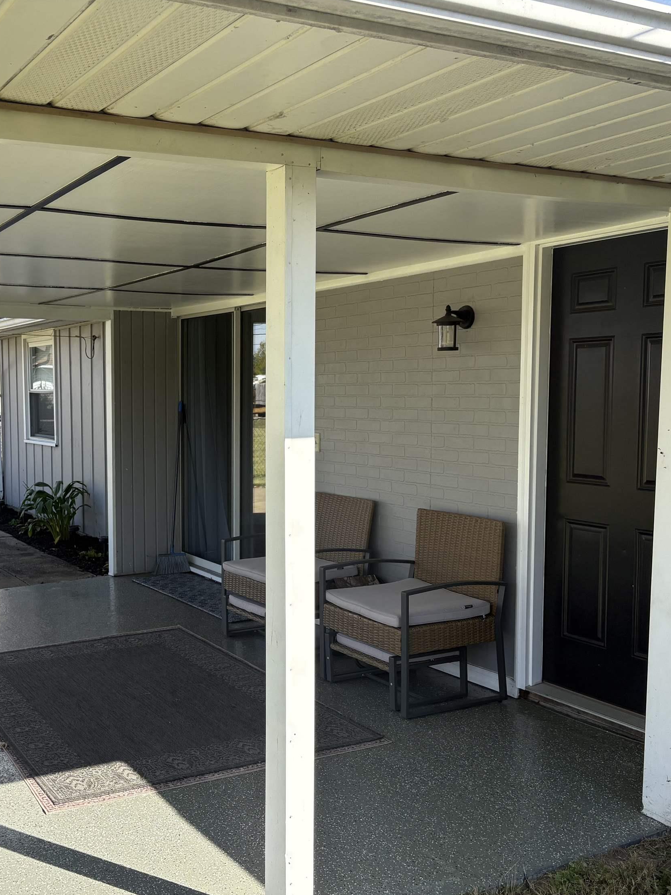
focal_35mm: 36
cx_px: 124
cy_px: 461
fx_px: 931
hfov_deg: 38.0
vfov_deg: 51.3
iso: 64
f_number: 1.6
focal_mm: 5.96
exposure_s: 1/1626
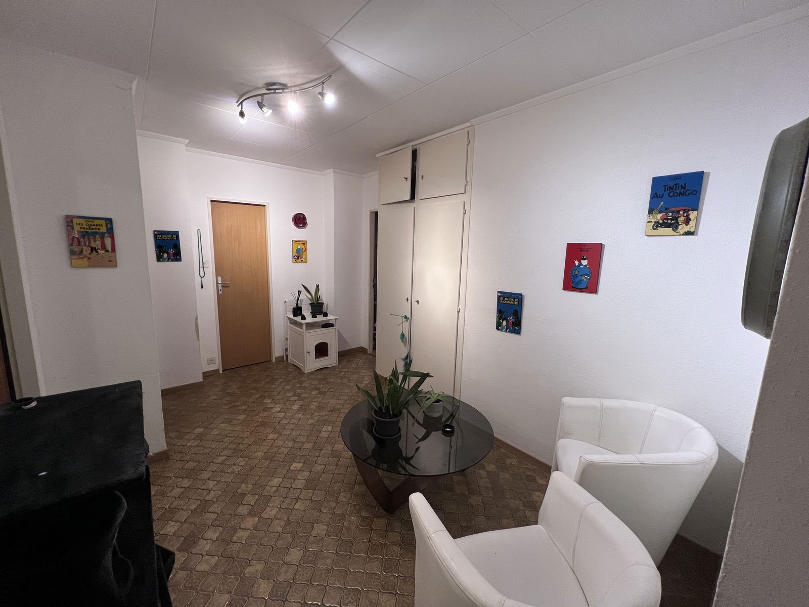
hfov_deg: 106.2
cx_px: 404
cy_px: 304
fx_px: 304
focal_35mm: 13
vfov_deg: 89.9
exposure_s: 1/50
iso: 200
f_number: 1.8
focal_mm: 1.57
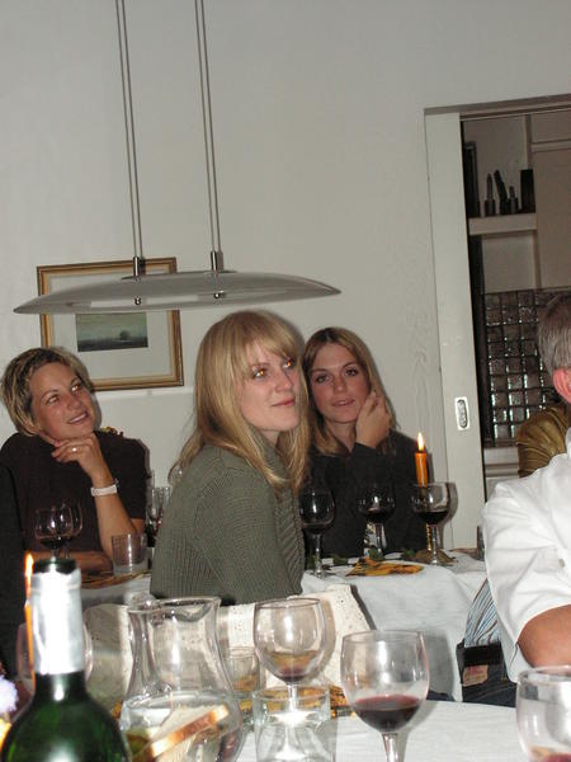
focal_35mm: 68
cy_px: 381
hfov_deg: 21.6
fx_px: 1496
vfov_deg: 28.6
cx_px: 286
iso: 160
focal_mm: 11.4
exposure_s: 1/80
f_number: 3.3
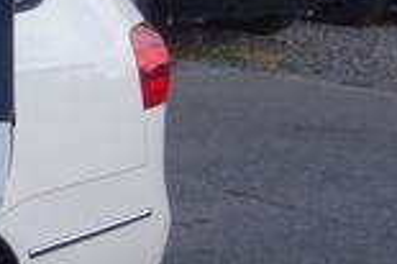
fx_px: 2038
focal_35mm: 185
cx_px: -884
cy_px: 260
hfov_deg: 8.7
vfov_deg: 7.4
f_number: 5.6
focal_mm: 10.4
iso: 125
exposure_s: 1/200
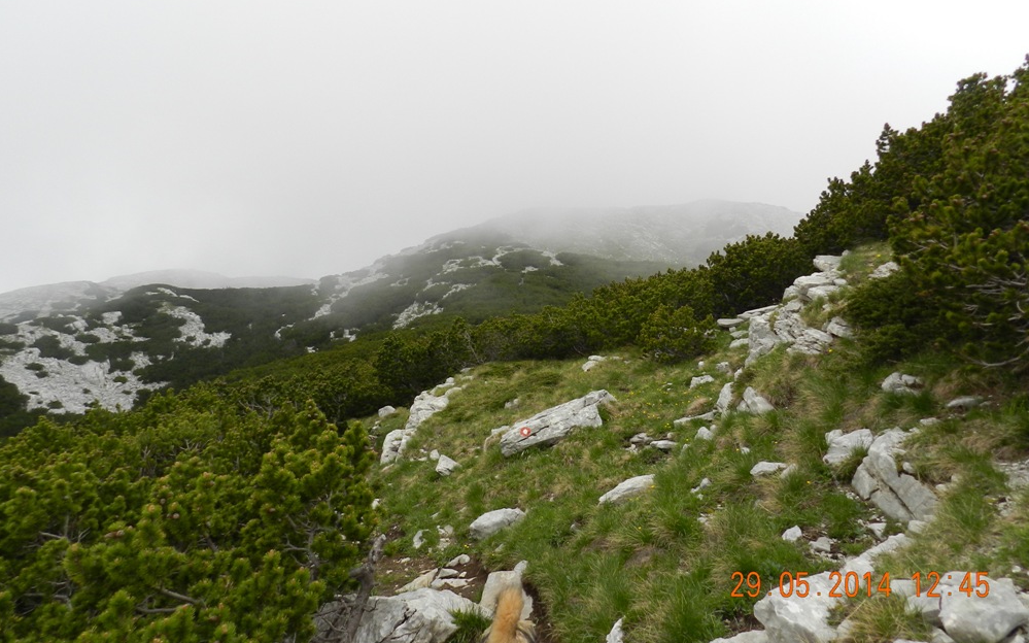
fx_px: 701
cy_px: 271
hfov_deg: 72.5
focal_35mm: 25
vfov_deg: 49.1
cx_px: 526
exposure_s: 1/640
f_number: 3.4
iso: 160
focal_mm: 4
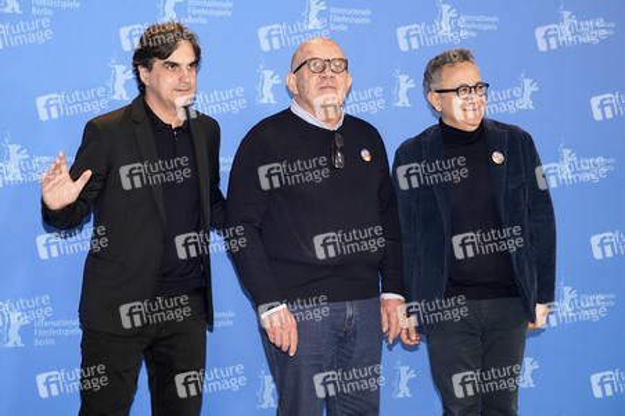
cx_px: 312
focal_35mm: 63
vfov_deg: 21.5
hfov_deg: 31.9
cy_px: 208
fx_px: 1093
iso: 1600
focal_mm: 63
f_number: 5.6
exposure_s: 1/160
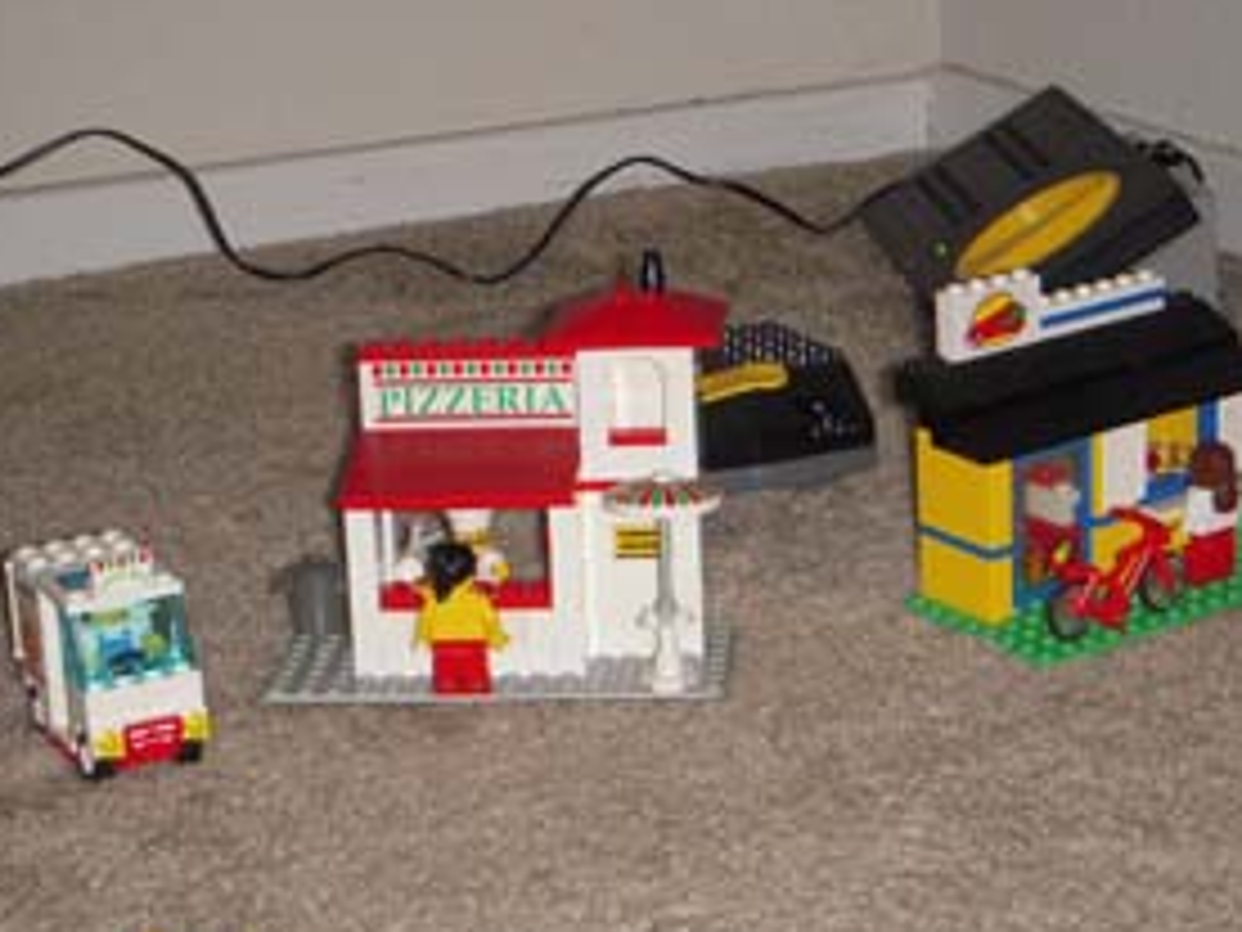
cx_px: 688
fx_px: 3552
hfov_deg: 19.8
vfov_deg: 14.9
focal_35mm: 99
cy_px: 653
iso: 100
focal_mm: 9.4
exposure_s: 1/30
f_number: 3.6
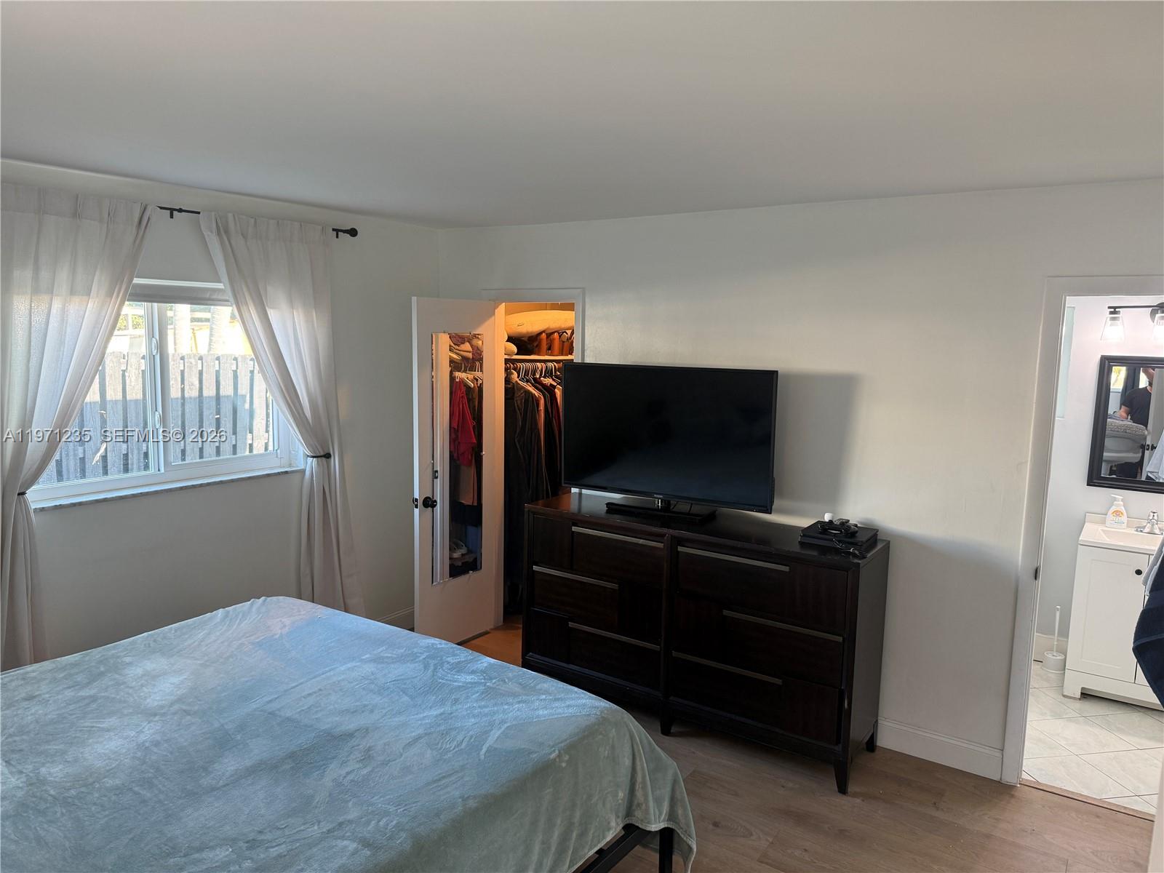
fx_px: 807
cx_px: 582
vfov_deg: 56.8
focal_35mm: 24
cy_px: 436
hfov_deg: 71.6
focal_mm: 6.76
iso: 160
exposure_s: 1/60
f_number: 1.78
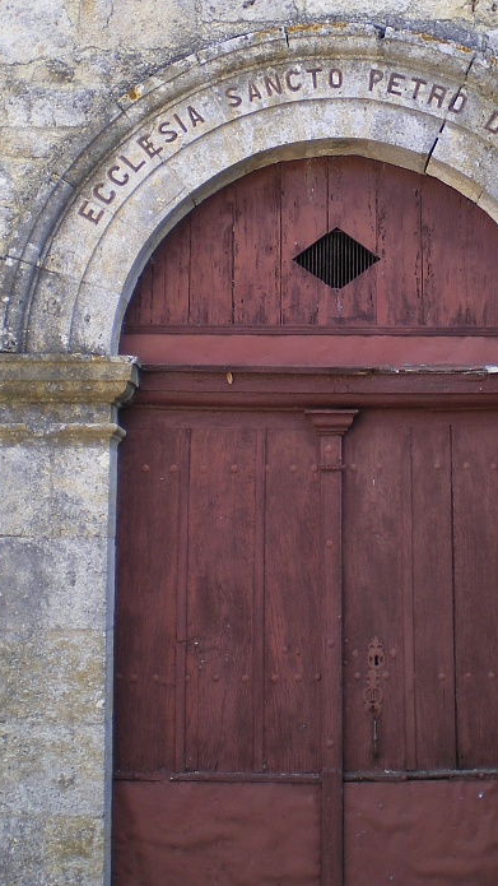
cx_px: 334
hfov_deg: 19.7
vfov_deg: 33.9
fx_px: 1432
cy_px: 259
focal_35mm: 61
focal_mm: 6.3
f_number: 3.1
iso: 64
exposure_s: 1/80
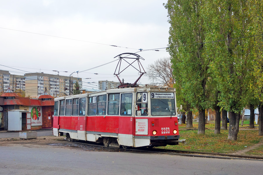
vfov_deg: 25.5
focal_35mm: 53
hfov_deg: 37.5
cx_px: 132
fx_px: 387
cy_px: 88
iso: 125
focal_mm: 19.53
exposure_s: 1/500
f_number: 3.5
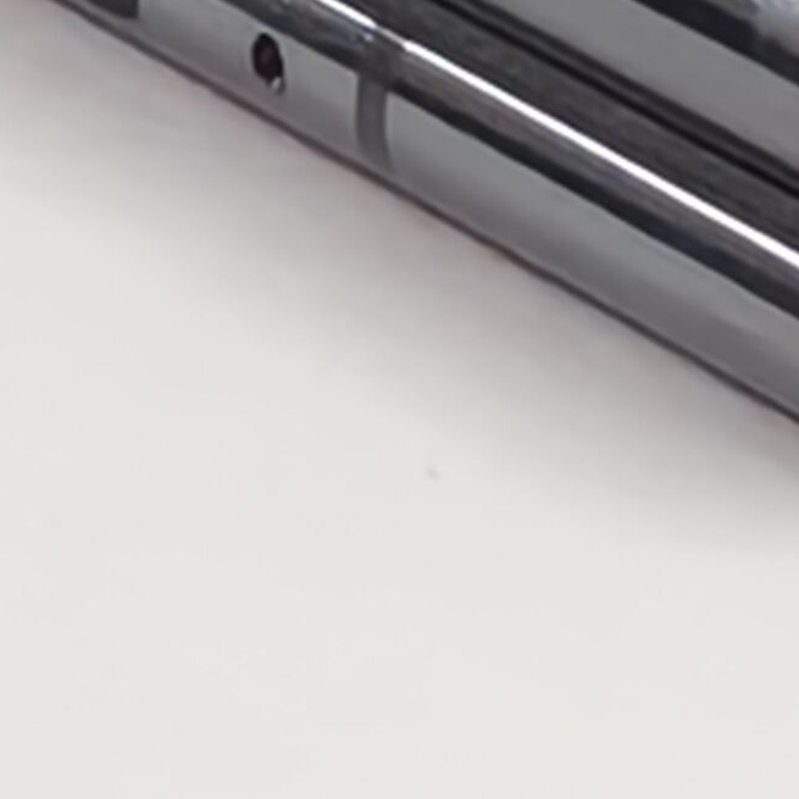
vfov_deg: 6.9
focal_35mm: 252
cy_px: -272
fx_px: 6581
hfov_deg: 6.9
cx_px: 423
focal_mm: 2.31
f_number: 2
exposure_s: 1/100
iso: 2500
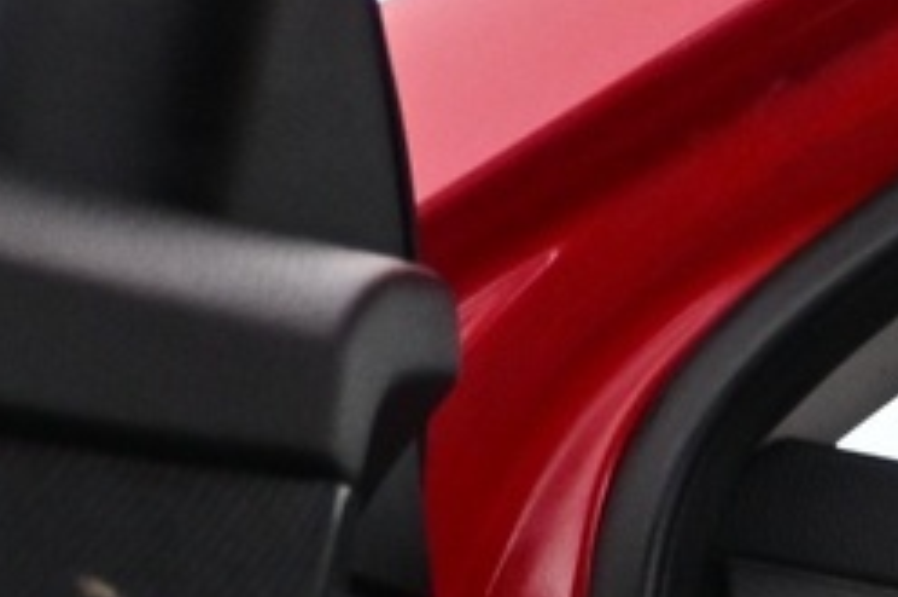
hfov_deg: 9.0
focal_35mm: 186
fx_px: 4643
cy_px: 962
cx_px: 2687
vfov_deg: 7.2
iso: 1100
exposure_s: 1/30
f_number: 3.8
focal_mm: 19
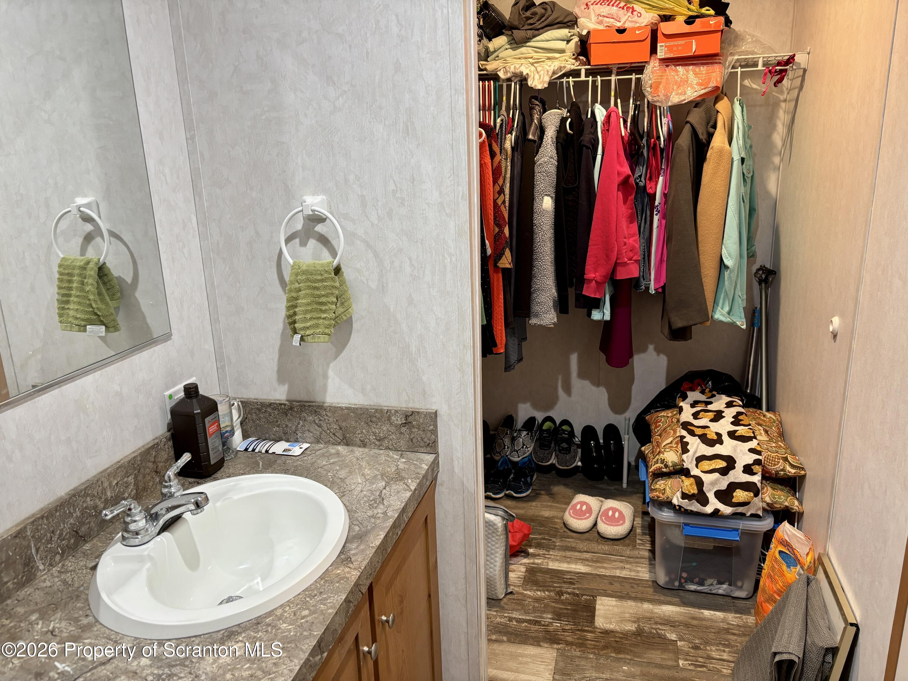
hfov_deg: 67.3
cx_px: 454
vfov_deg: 53.1
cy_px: 340
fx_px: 682
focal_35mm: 26
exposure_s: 1/60
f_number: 1.6
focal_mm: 5.96
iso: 200
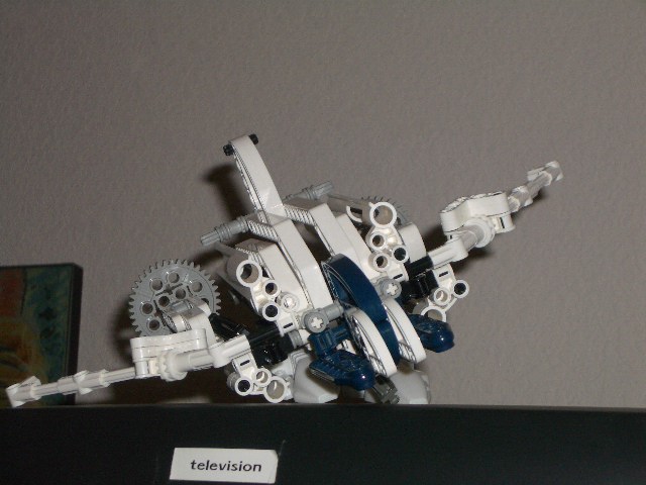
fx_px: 1642
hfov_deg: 22.3
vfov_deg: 16.8
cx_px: 323
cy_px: 242
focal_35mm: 88
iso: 100
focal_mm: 14.6
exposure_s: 1/60
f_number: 4.4
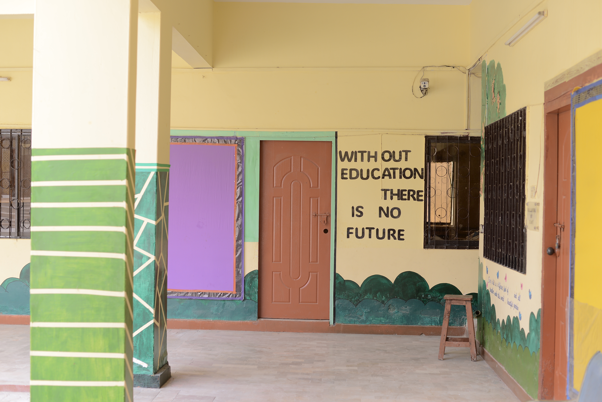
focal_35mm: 50
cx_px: 301
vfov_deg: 27.0
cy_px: 201
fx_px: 836
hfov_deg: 39.6
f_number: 3.5
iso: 125
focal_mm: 50
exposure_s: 1/200
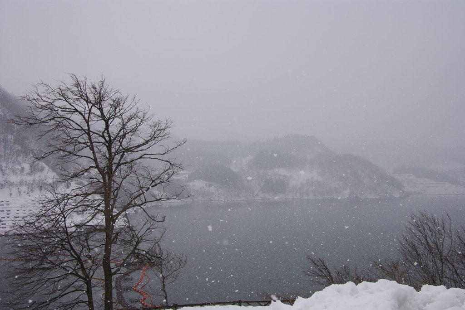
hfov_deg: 46.4
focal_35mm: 42
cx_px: 232
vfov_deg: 31.9
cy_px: 155
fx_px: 543
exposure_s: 1/640
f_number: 8
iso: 200
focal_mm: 28
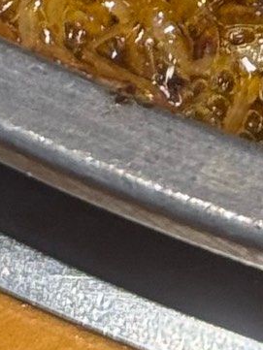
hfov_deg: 4.1
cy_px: -839
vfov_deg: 5.1
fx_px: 3675
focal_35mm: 363
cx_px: 295
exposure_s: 1/100
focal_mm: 6.76
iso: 160
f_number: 1.78
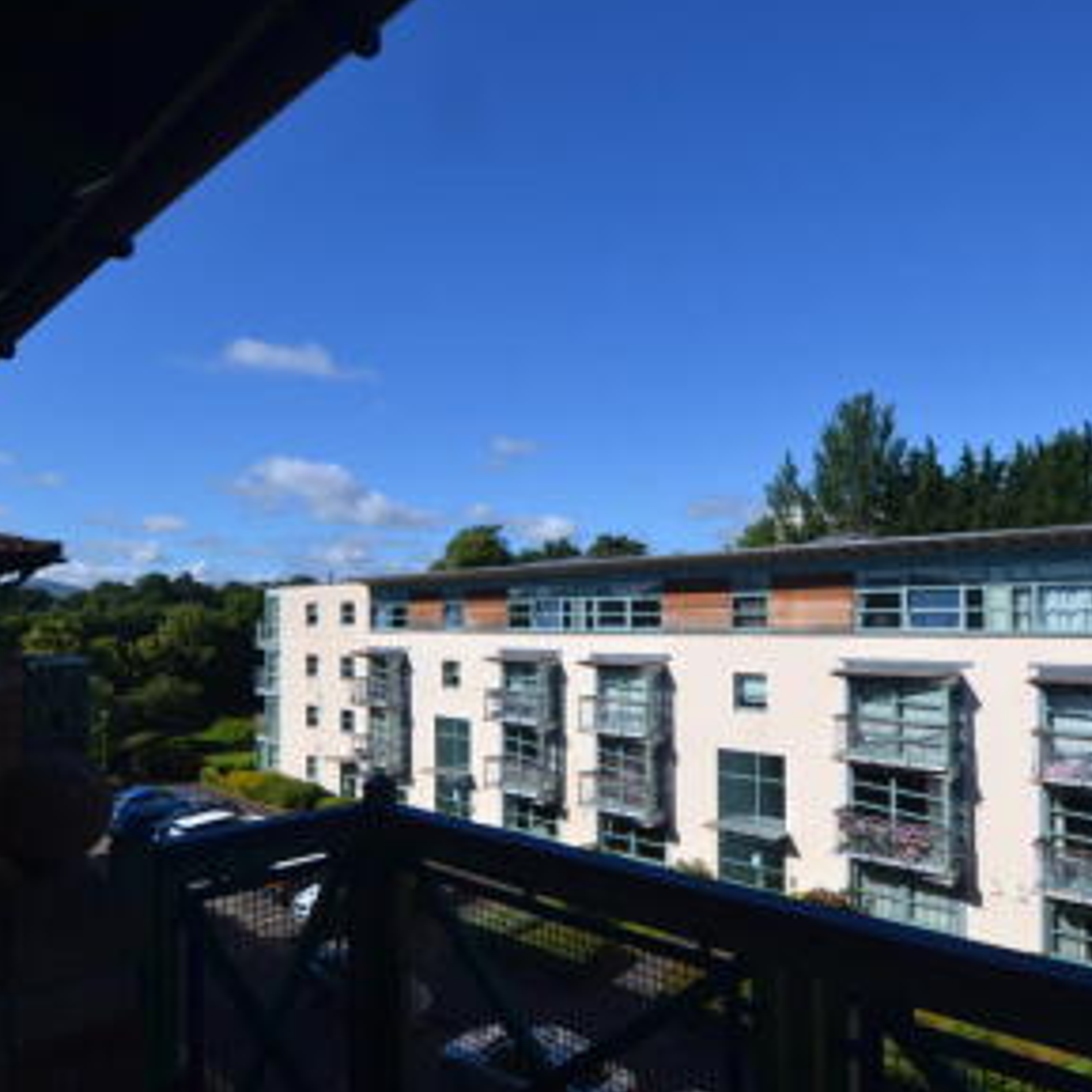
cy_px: 580
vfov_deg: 72.1
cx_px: 559
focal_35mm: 21
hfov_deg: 72.1
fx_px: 749
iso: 100
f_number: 8
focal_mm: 10
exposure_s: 1/250
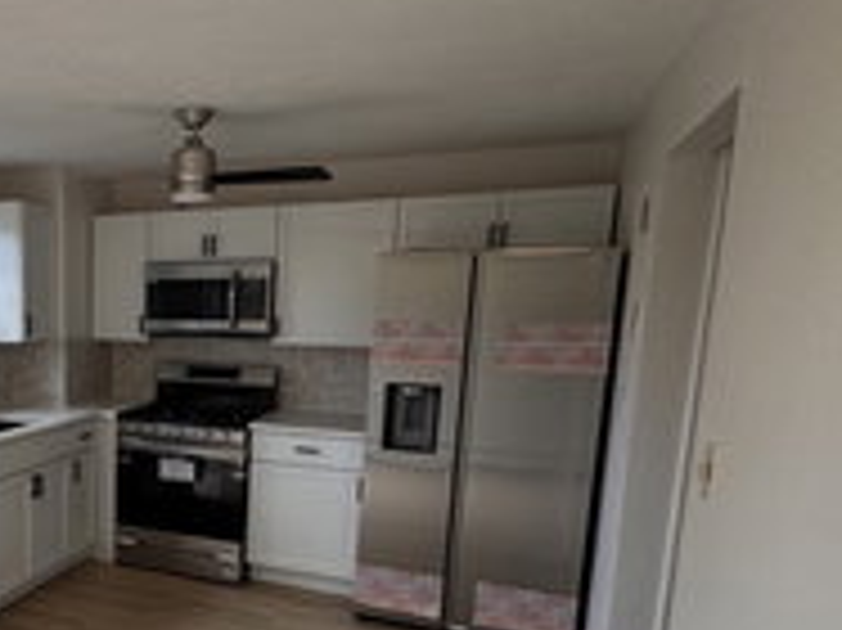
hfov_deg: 50.1
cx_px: 74
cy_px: 436
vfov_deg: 43.3
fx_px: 778
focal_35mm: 32
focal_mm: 2.22
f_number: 2.2
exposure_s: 1/120
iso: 64
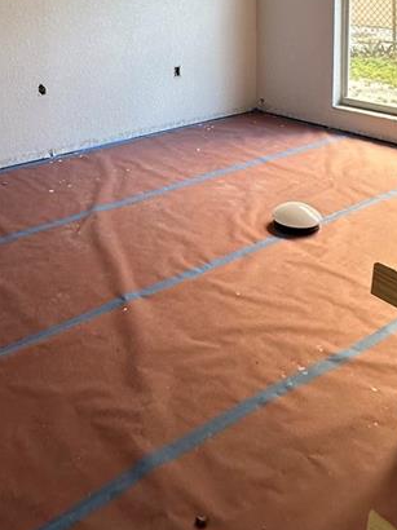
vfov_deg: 41.5
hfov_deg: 34.1
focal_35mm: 41
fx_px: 628
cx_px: 83
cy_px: 35
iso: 100
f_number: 2.2
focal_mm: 2.22
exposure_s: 1/99
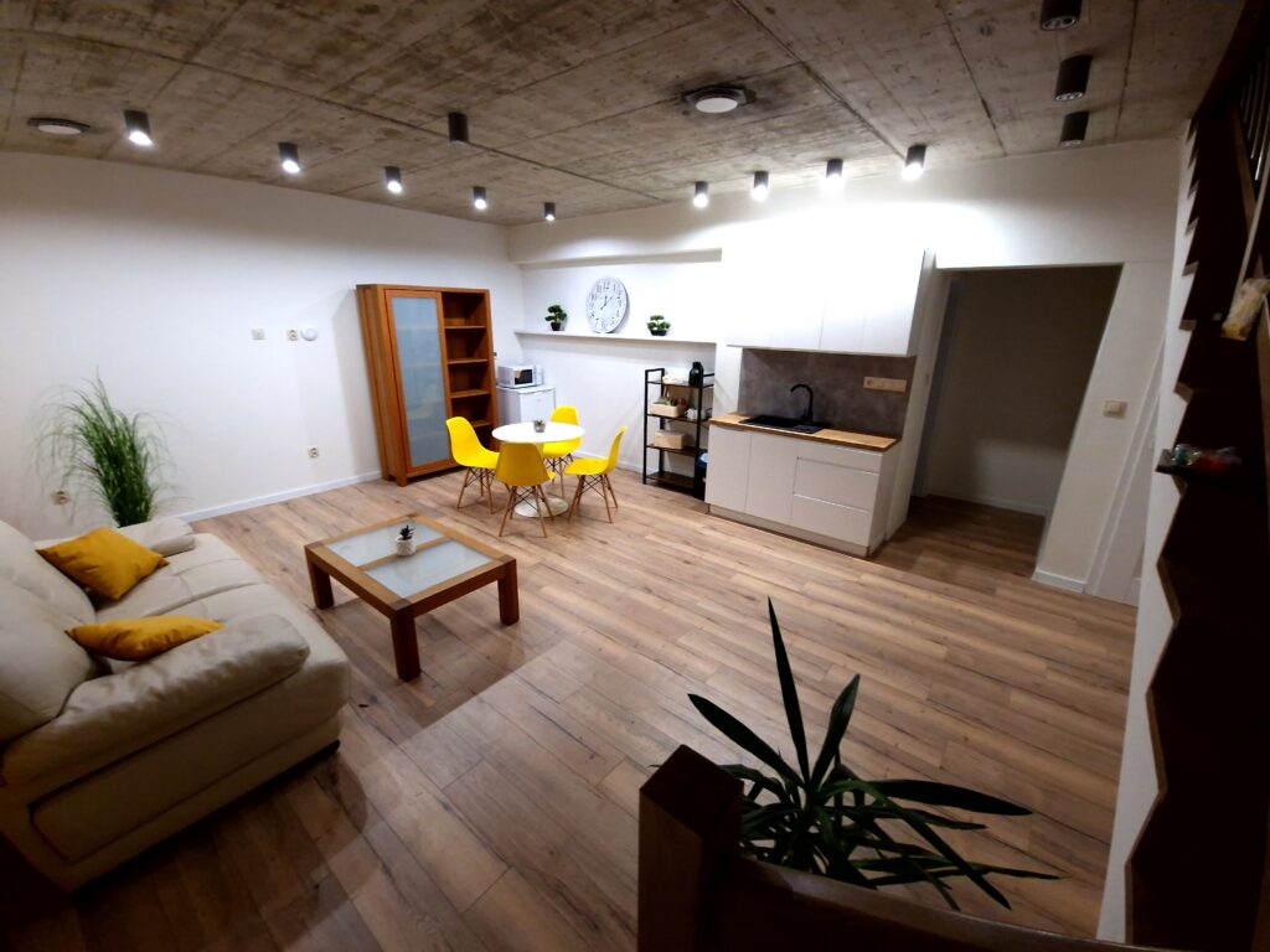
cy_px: 476
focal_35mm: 13
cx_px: 635
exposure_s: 1/17
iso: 200
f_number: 2.2
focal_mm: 2.2
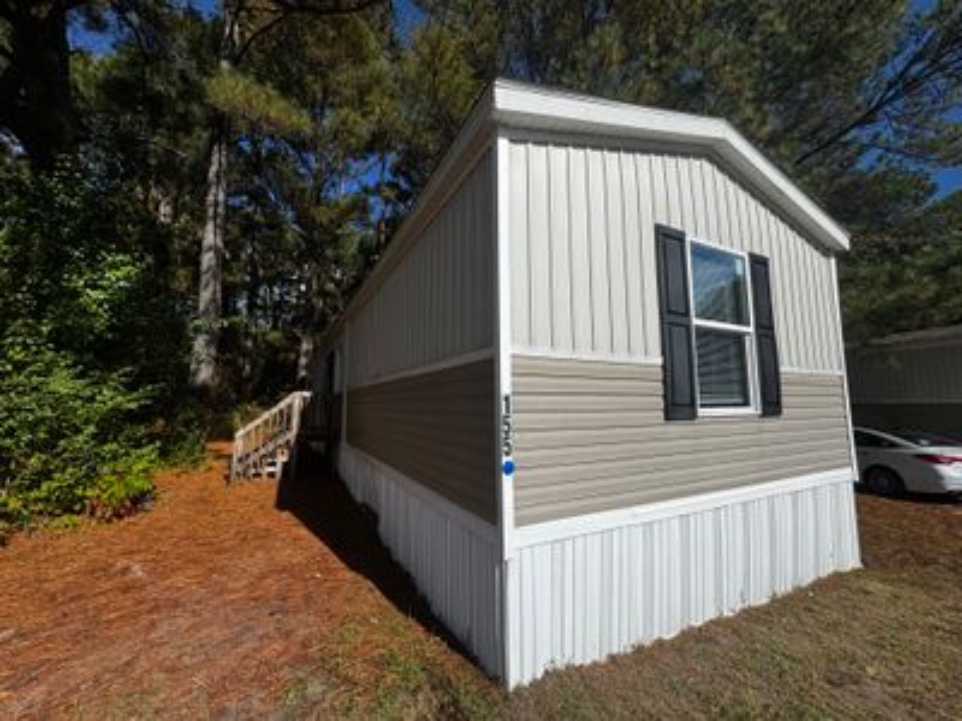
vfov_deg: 85.7
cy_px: 360
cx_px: 481
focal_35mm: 14
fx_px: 389
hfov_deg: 102.1
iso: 40
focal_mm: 2.22
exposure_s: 1/3906
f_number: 2.2
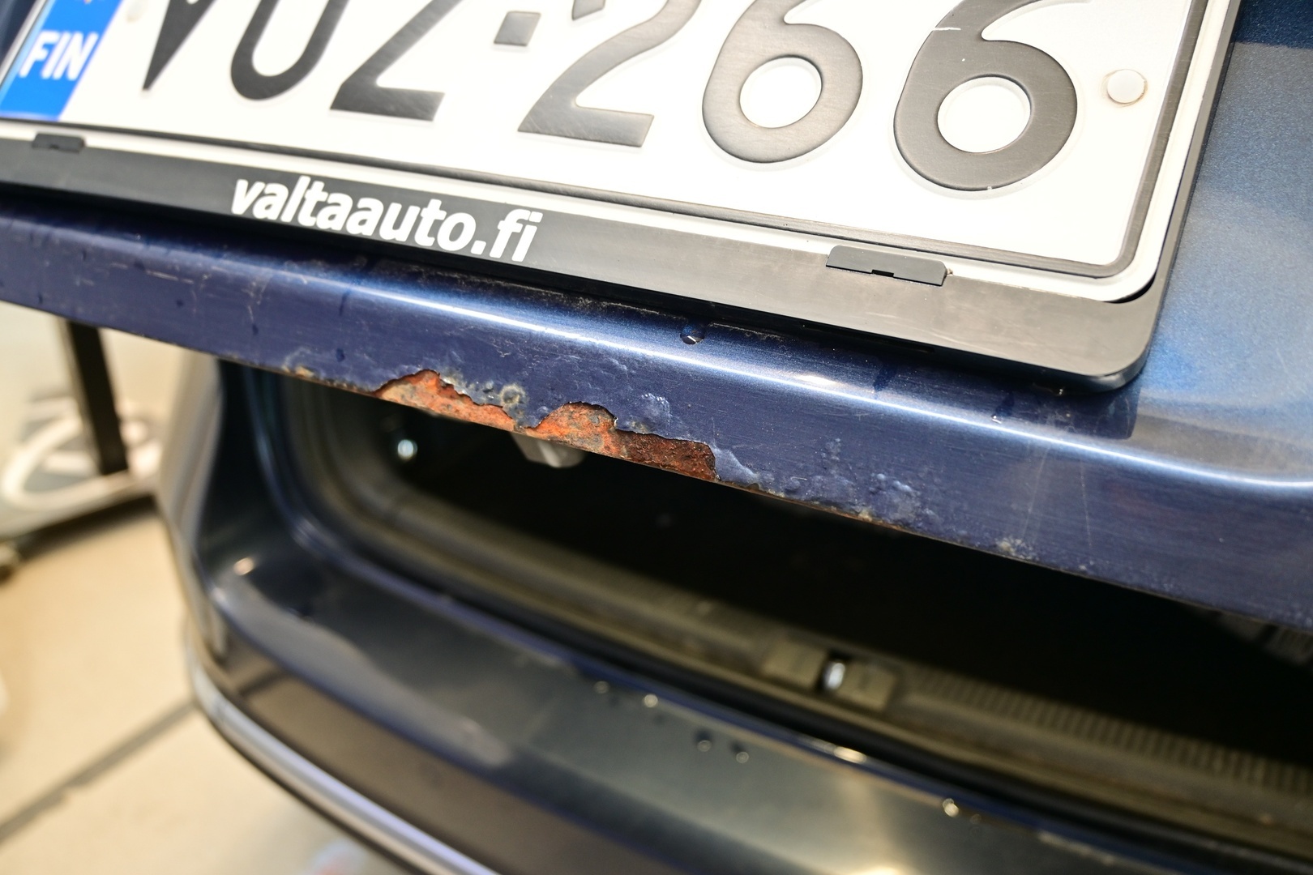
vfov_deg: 40.8
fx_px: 1176
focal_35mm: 32
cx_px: 656
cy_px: 438
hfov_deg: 58.3
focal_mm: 21.5
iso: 360
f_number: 4
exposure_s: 1/30
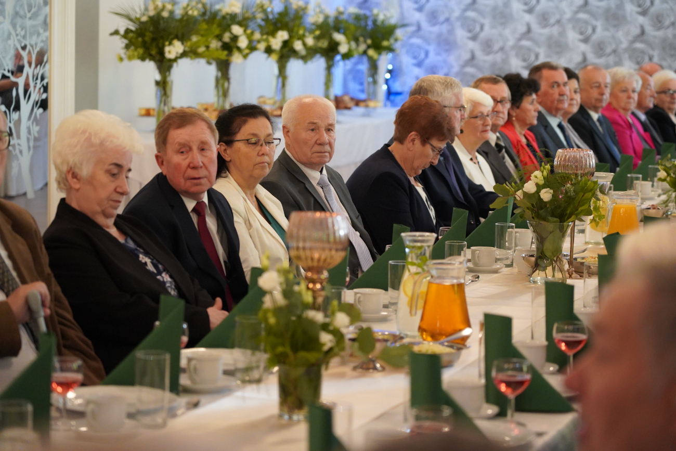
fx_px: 1972
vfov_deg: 13.0
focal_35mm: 105
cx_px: 338
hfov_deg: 19.5
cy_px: 226
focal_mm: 105
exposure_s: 1/160
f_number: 4
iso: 6400
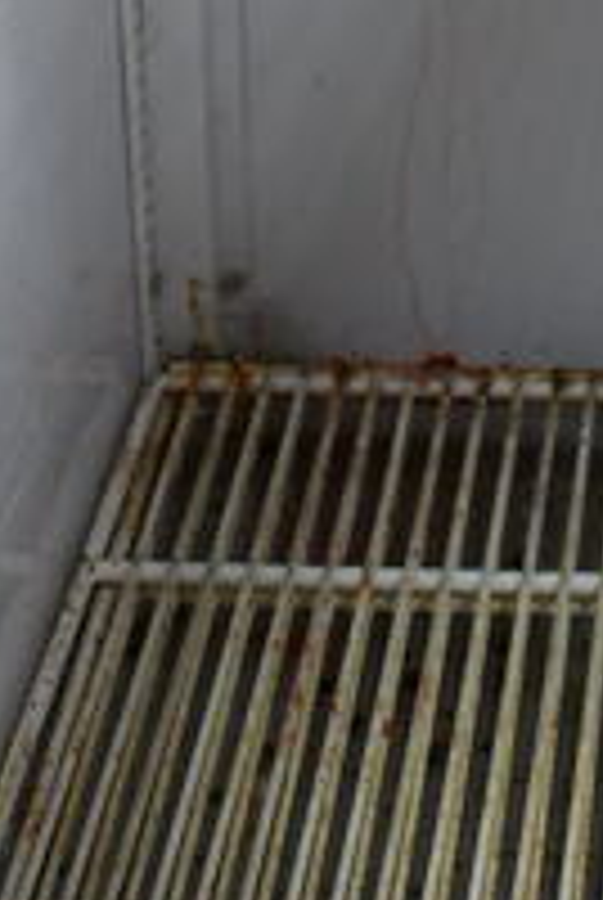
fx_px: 3079
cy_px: -547
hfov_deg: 11.0
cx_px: 706
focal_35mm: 123
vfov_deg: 15.1
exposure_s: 1/30
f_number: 3.5
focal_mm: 18
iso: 320
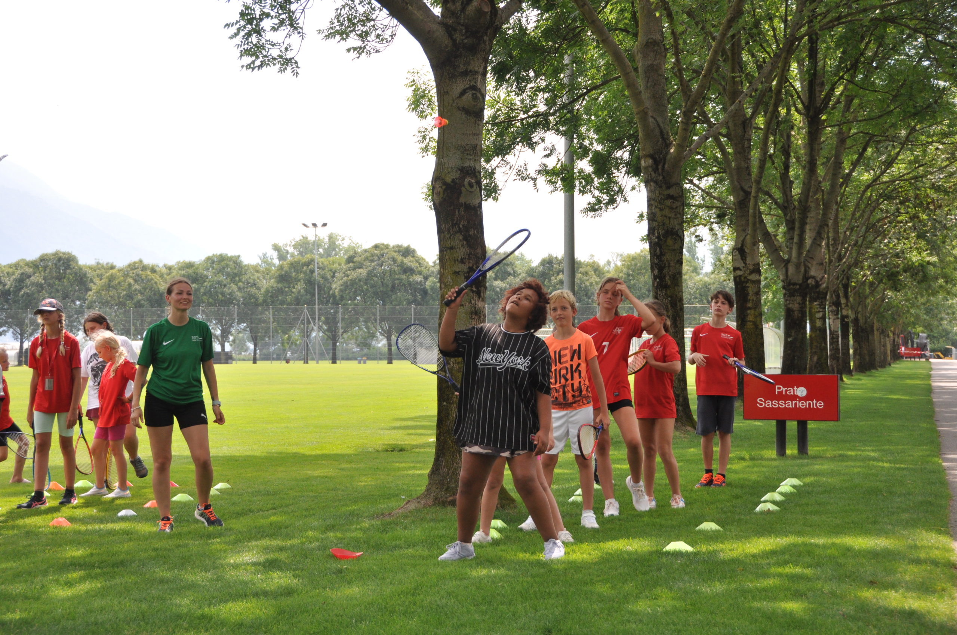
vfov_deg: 20.6
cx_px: 478
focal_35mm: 66
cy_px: 318
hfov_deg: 30.5
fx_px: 1752
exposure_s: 1/1250
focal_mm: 44
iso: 500
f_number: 5
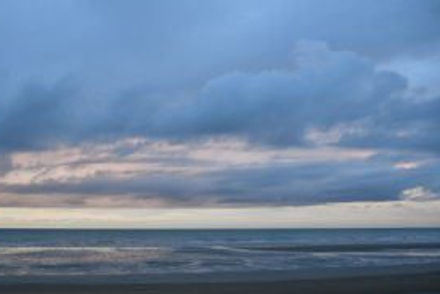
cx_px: 146
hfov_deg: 53.3
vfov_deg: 37.6
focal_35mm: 35
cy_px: 189
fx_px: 428
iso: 160
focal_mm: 16
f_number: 3.5
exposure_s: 1/80
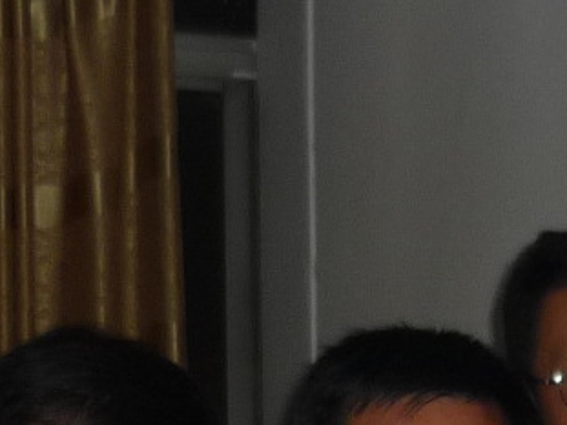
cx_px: 565
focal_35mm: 170
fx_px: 2783
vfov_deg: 8.4
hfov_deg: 11.5
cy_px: 770
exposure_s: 1/30
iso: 125
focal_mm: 5.5
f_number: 2.8
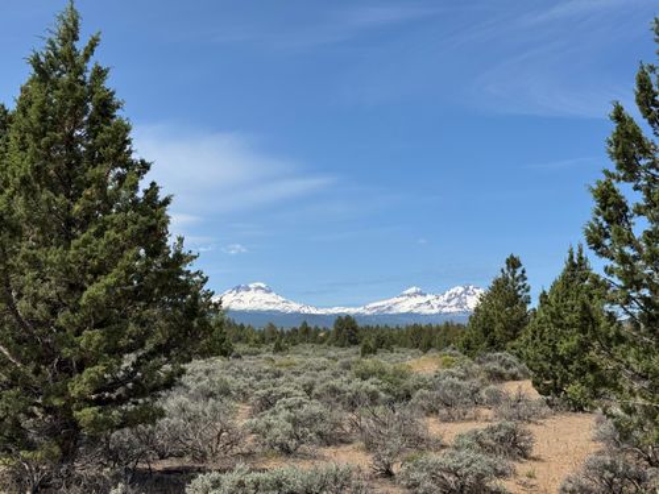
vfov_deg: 30.3
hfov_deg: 39.7
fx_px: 914
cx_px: 330
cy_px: 247
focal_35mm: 48
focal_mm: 6.76
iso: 64
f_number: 1.78
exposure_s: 1/7092
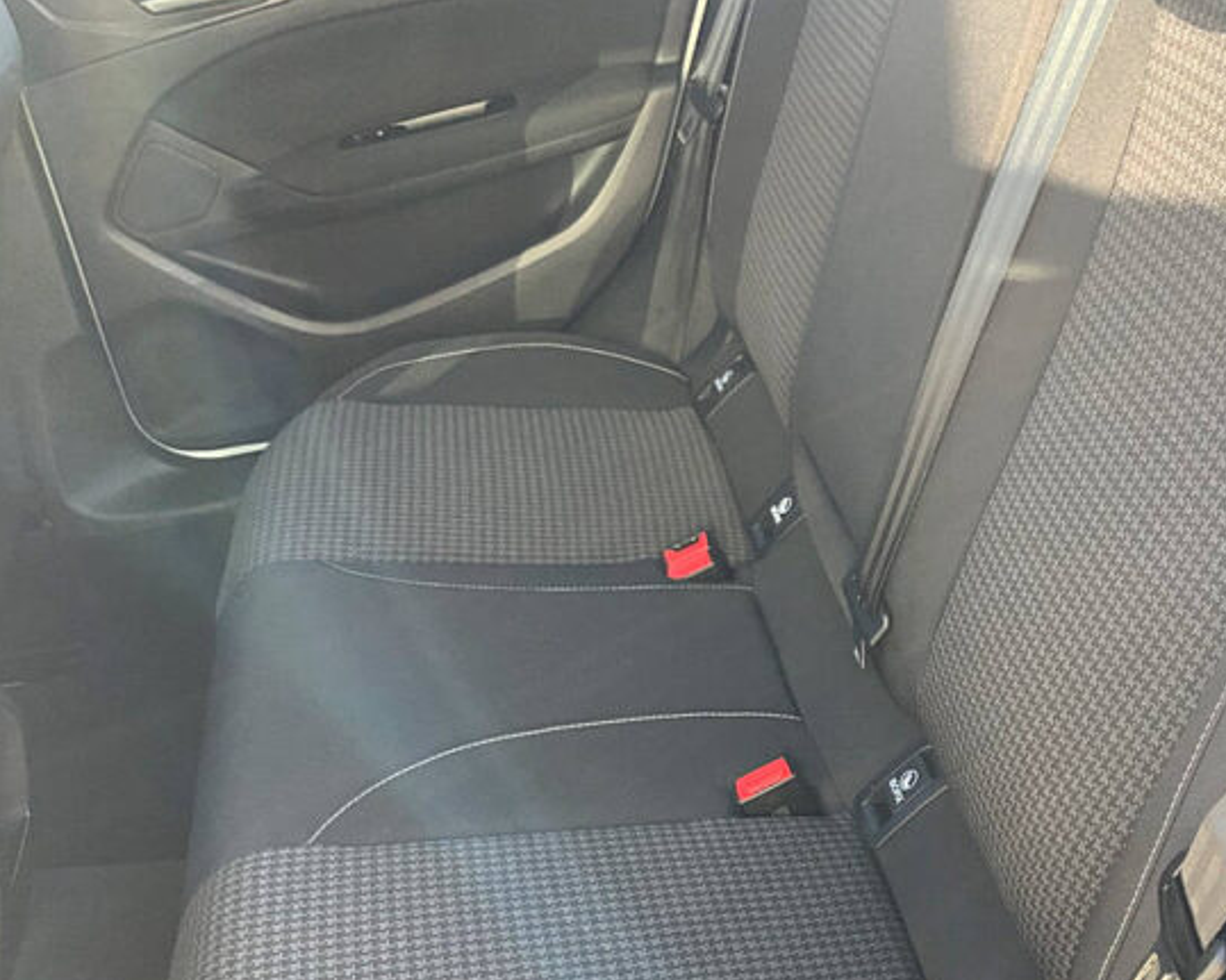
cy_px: 678
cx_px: 889
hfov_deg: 42.7
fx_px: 1524
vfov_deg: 35.2
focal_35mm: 42
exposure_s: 1/122
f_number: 1.8
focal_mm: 3
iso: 64
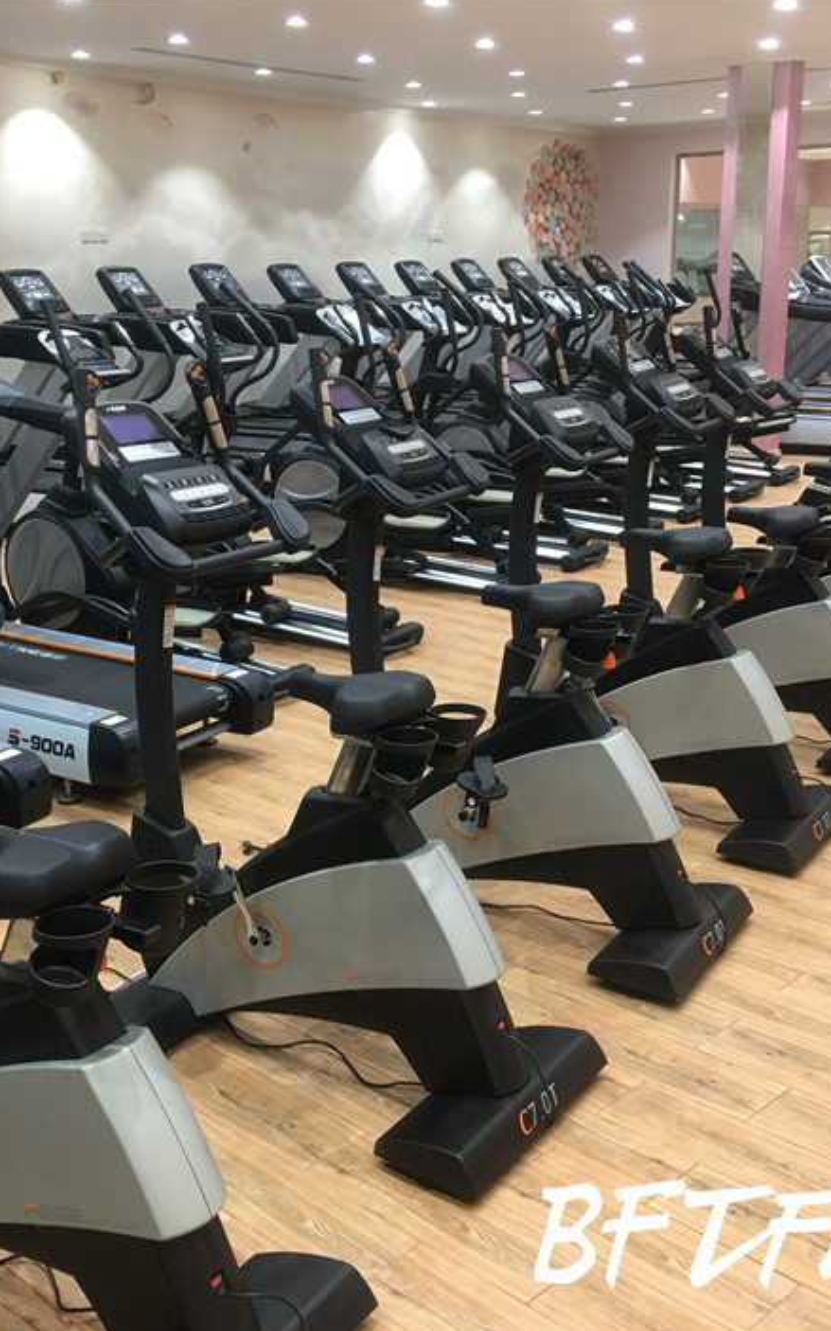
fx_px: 1523
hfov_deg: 30.4
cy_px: 674
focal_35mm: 42
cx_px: 327
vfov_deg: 47.2
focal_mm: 4.15
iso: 50
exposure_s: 1/15
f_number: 2.2
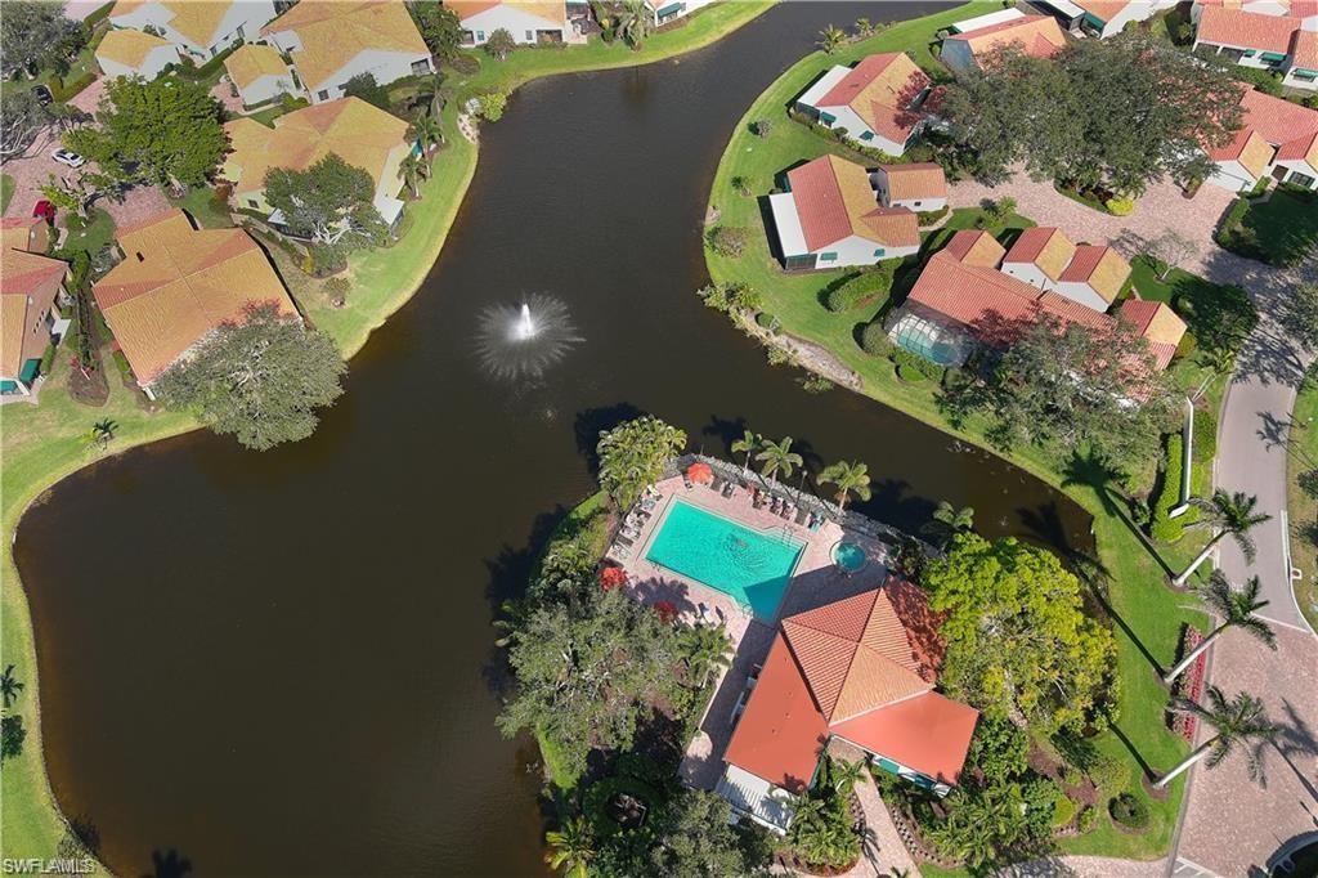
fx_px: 1061
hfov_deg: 63.7
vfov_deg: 44.9
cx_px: 659
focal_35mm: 29
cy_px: 439
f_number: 2.8
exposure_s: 1/640
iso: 100
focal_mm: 10.57
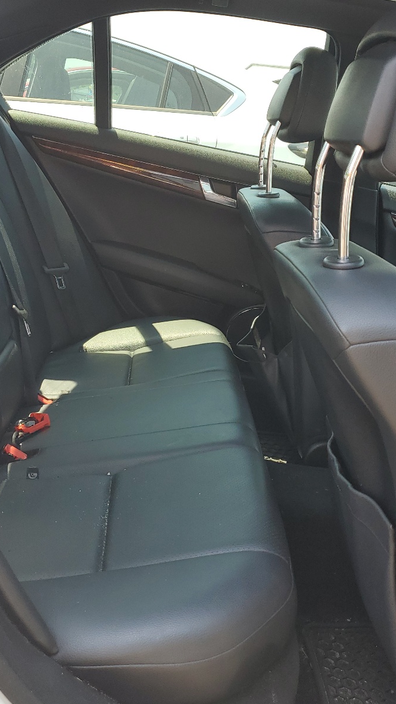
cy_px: 352
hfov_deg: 31.2
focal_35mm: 38
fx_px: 709
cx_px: 182
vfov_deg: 52.8
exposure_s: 1/286
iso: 50
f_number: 1.5
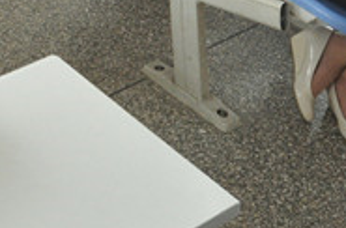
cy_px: -113
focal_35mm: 90
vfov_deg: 14.2
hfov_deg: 21.7
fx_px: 860
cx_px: -21
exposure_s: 1/160
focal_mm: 17
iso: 1600
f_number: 6.3
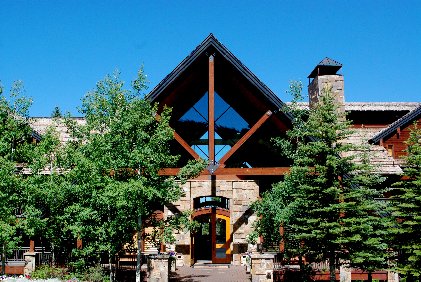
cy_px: 141
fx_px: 457
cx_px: 210
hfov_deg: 49.5
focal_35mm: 39
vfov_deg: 34.3
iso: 1600
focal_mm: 26
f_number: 9
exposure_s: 1/1250
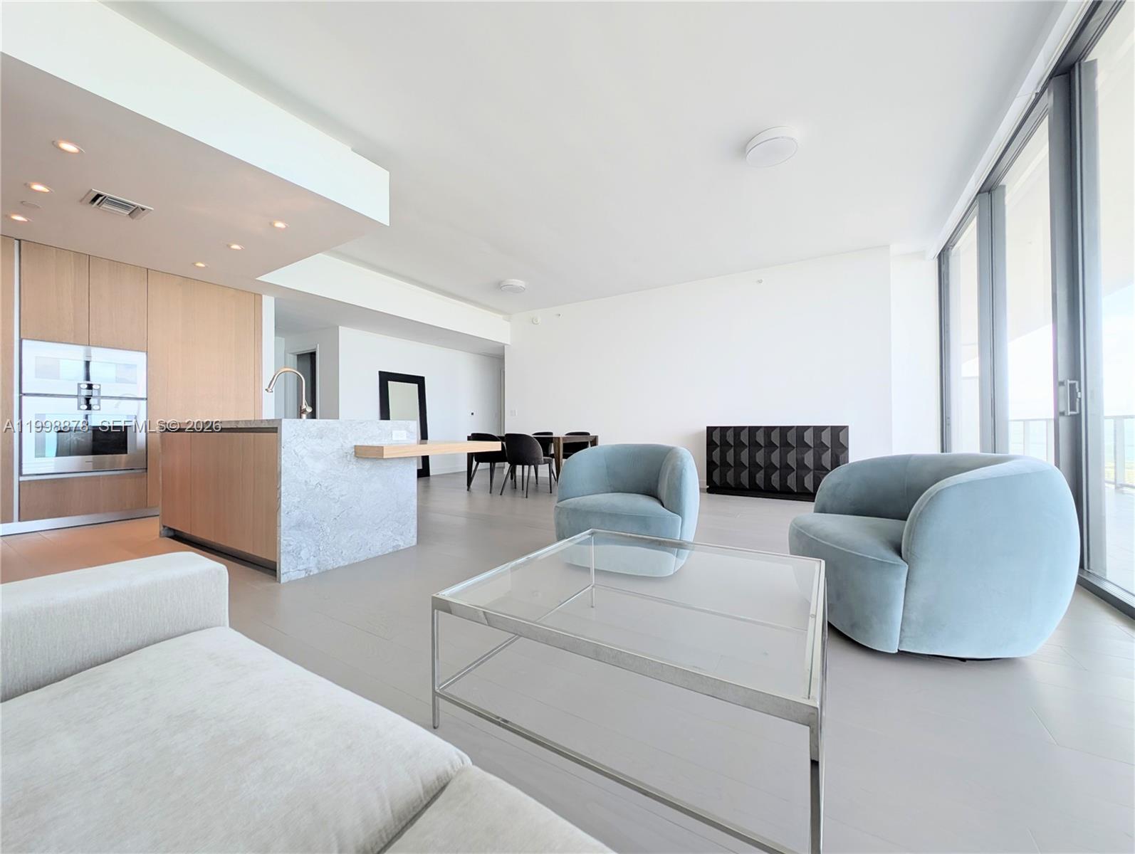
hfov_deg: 110.5
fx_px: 394
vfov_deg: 94.6
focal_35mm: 12
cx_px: 568
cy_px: 427
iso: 38
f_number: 1.95
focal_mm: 2.23
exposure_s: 1/238
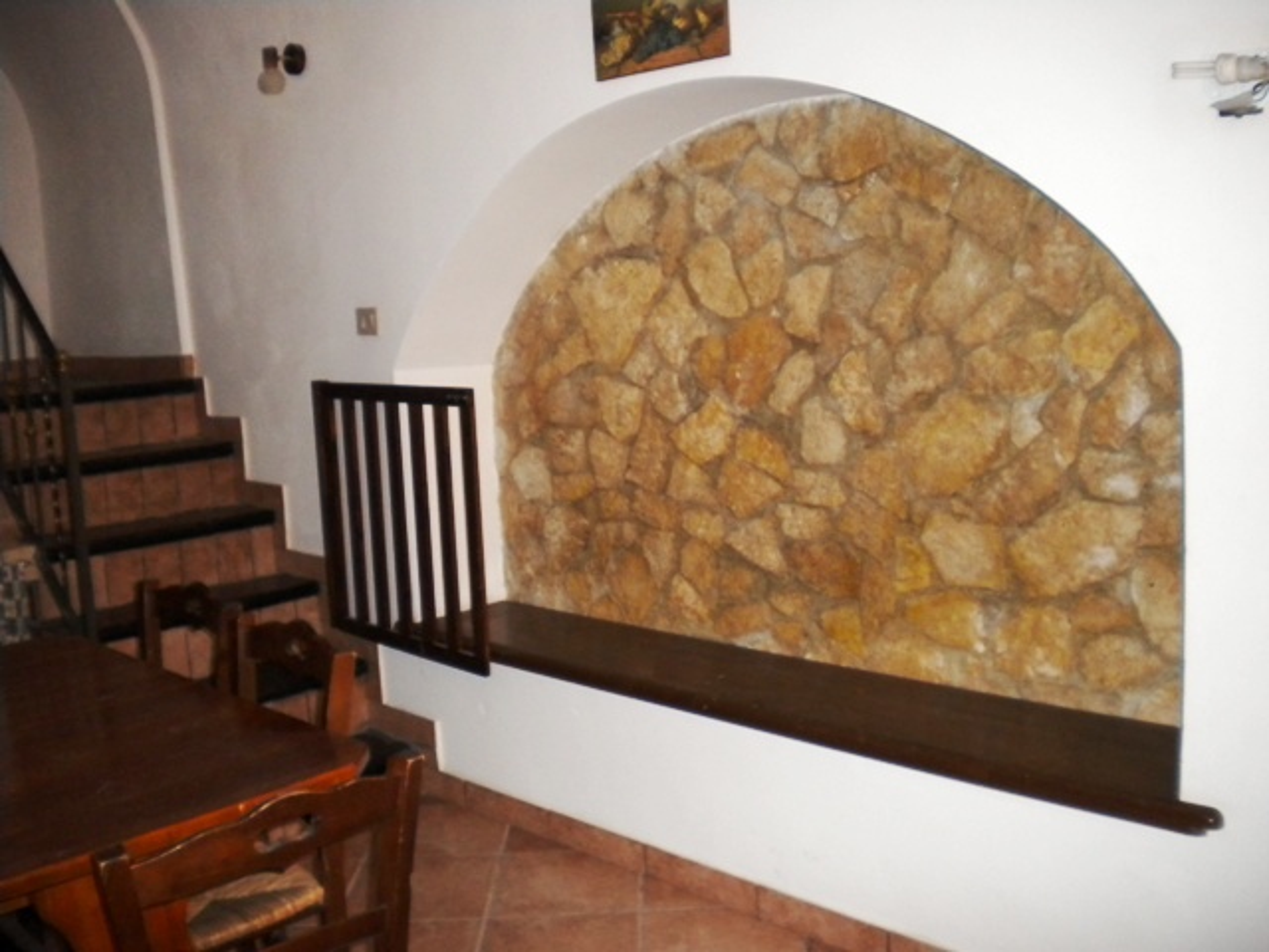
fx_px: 1283
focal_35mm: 35
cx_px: 634
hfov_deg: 52.6
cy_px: 476
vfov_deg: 40.7
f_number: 3.1
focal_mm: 6.3
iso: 400
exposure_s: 1/30
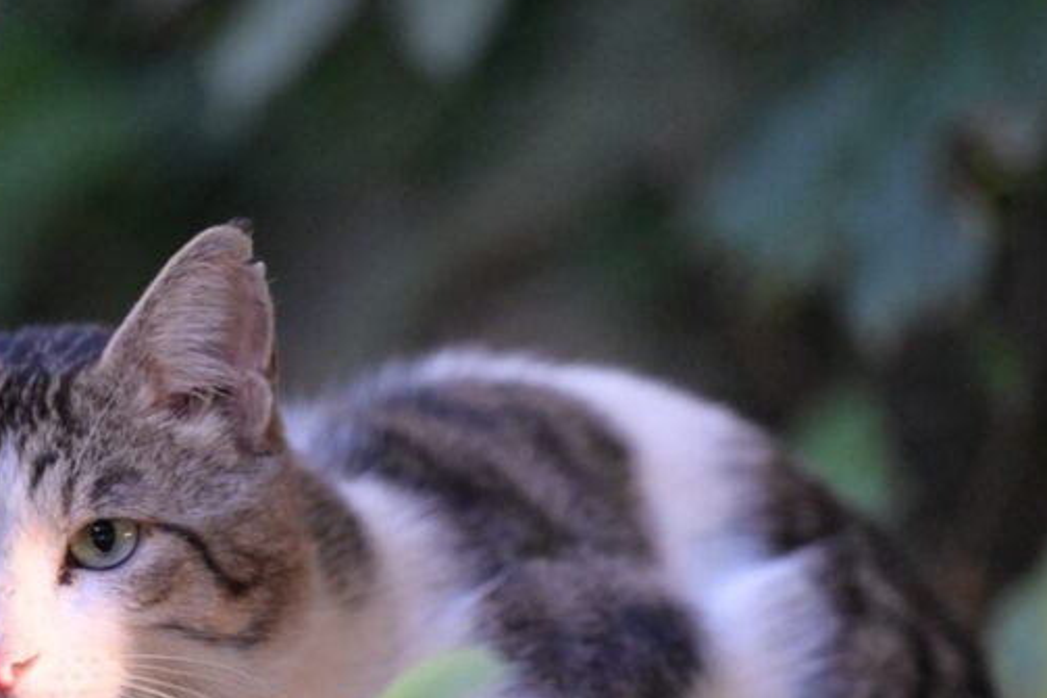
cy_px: 662
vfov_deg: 4.1
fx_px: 9768
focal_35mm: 336
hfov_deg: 6.1
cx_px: 337
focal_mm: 165
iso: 6400
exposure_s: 1/13
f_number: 2.8
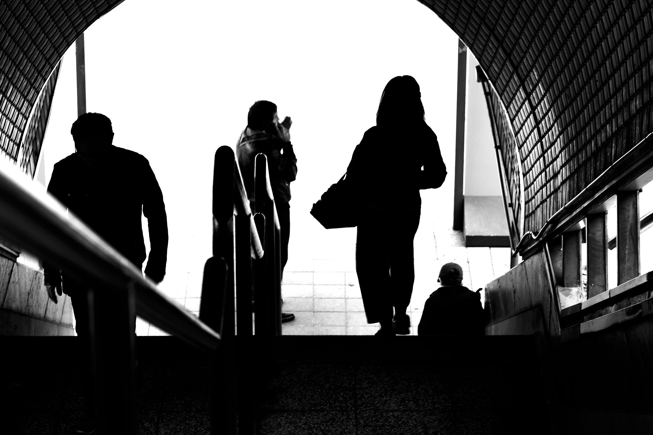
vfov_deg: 10.2
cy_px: 218
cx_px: 326
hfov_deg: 15.2
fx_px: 2449
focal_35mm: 135
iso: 200
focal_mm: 90
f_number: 5.6
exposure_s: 1/30
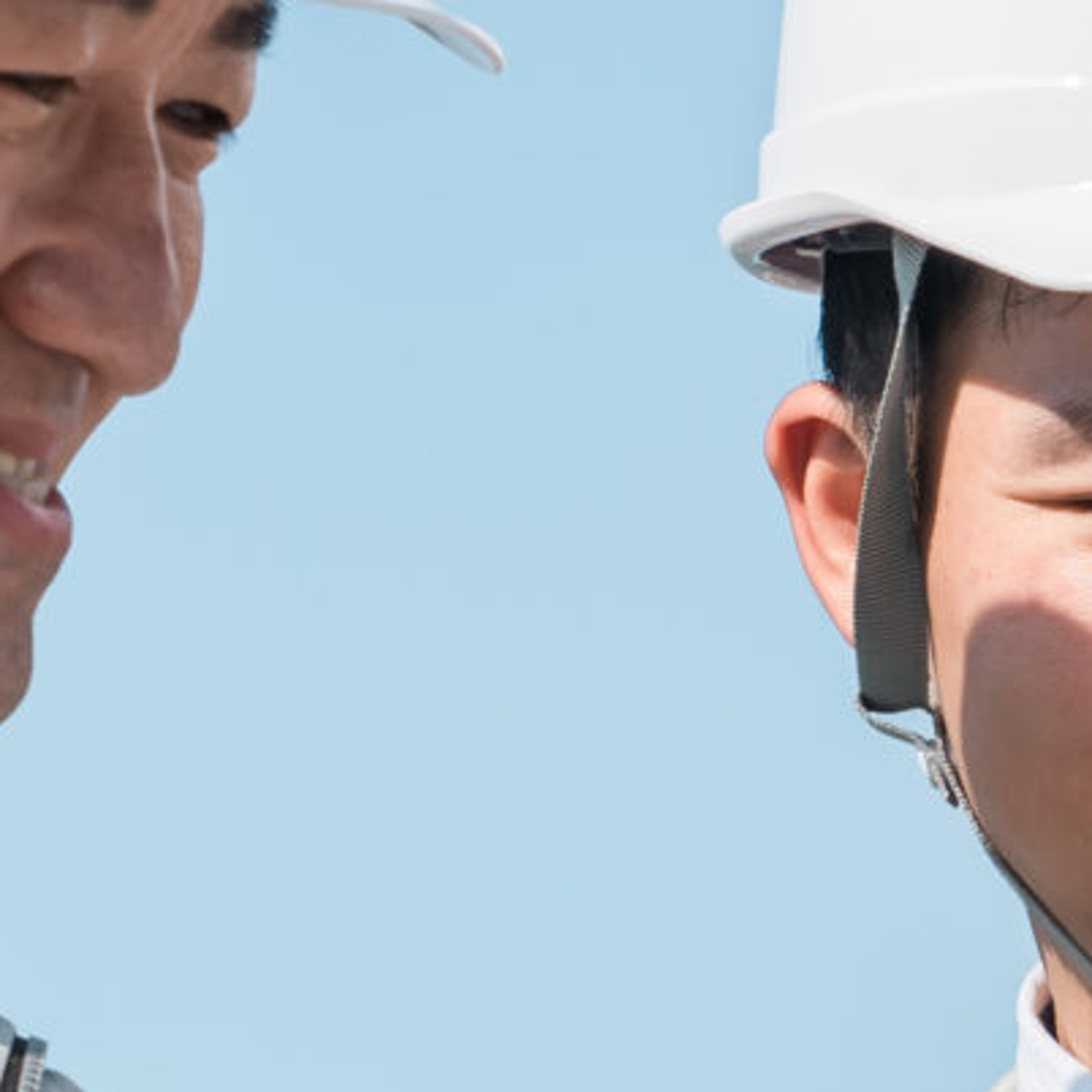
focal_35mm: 401
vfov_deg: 4.4
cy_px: 928
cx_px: 1317
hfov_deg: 4.4
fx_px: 14312
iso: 100
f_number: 6.3
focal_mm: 74
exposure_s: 1/500
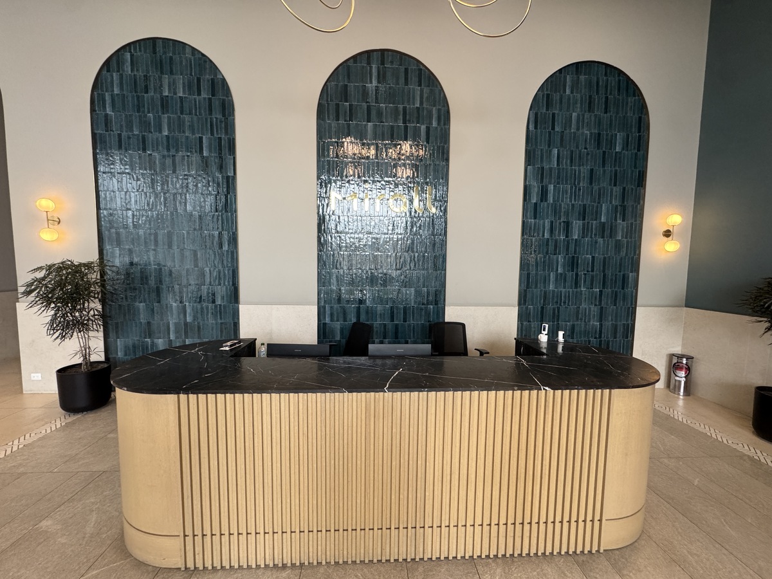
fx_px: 312
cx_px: 386
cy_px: 290
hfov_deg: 102.1
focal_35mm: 14
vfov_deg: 85.7
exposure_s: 1/120
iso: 250
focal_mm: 2.22
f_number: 2.2
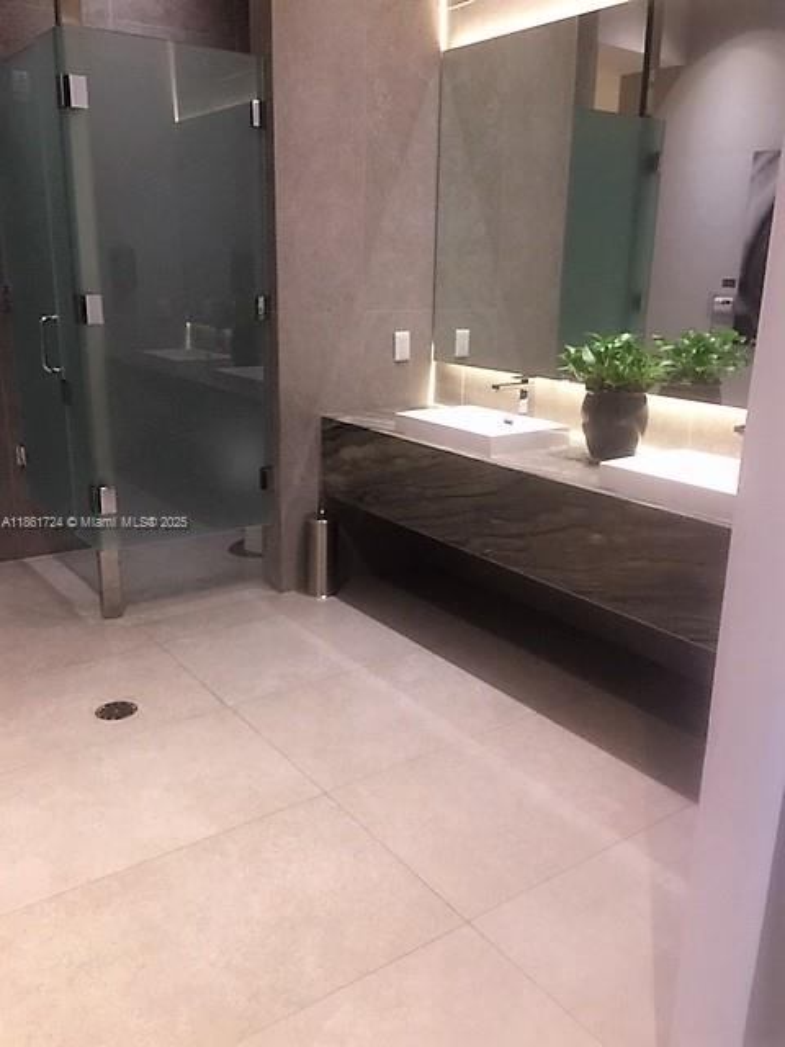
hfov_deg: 48.2
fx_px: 877
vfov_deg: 61.7
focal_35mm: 29
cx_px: 392
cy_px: 524
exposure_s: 1/8
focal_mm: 4.15
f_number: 2.2
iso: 125
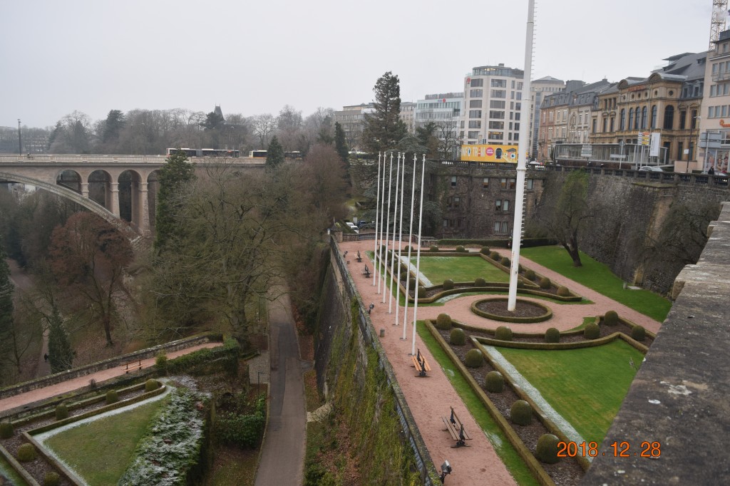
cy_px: 243
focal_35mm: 27
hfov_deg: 67.4
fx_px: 547
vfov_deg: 47.9
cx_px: 365
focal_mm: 18
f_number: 5.6
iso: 400
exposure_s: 1/125
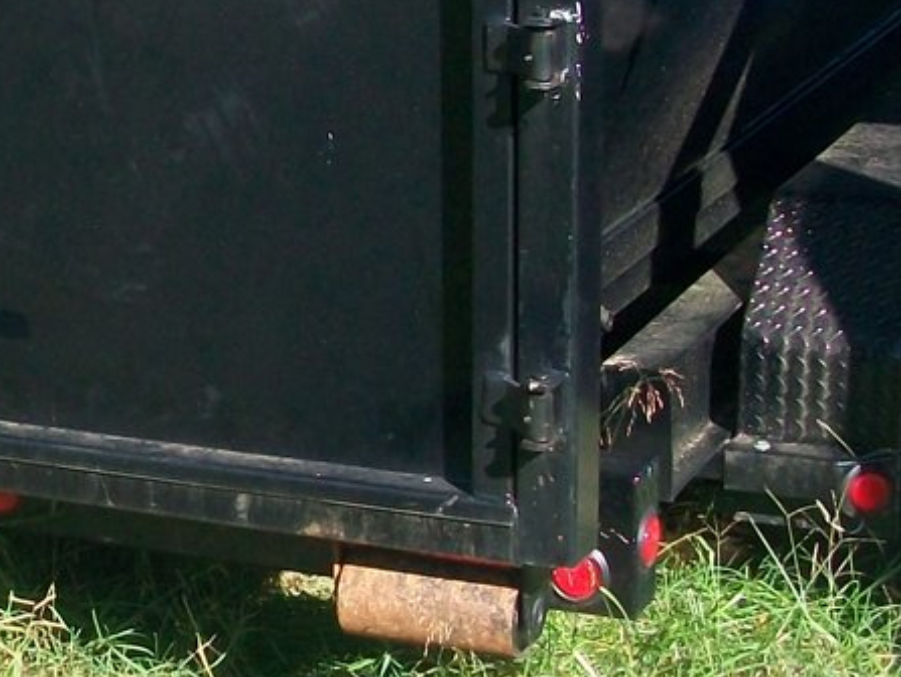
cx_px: -213
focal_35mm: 115
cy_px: 100
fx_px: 2996
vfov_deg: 12.8
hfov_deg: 16.3
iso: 80
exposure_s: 1/500
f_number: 2.8
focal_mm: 5.7
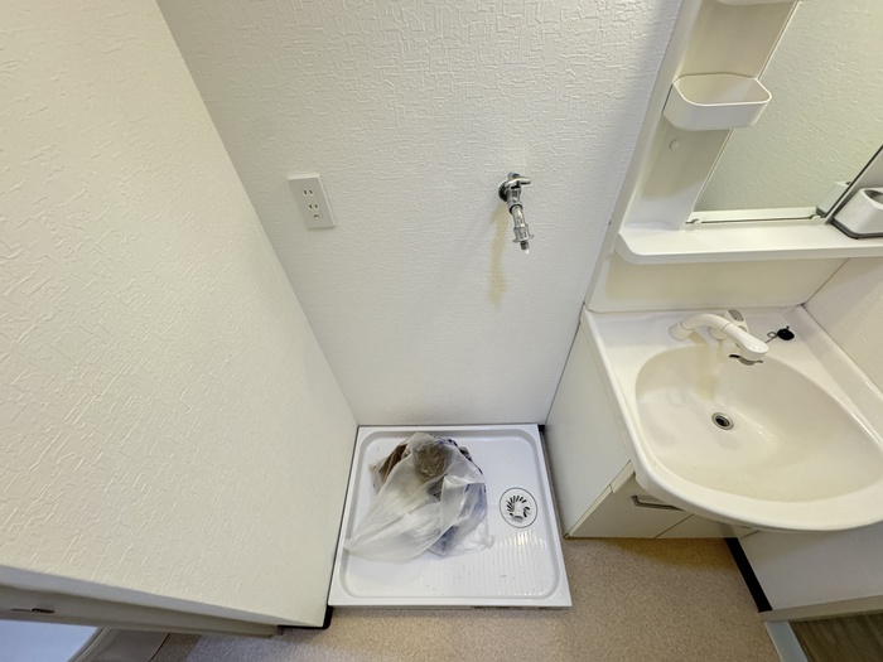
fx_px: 357
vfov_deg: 85.7
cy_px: 331
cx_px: 442
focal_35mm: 14
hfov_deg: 102.1
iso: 250
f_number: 2.2
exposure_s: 1/60
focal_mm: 2.22
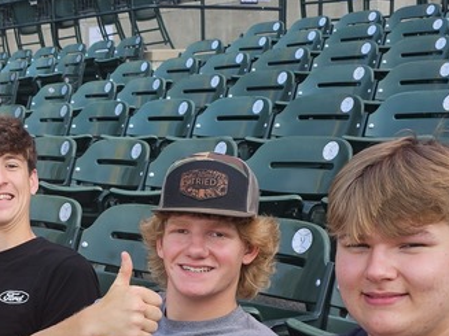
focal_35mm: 72
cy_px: 255
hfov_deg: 26.0
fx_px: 934
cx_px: 27
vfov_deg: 20.3
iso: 12
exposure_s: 1/120
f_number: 1.7
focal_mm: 6.3
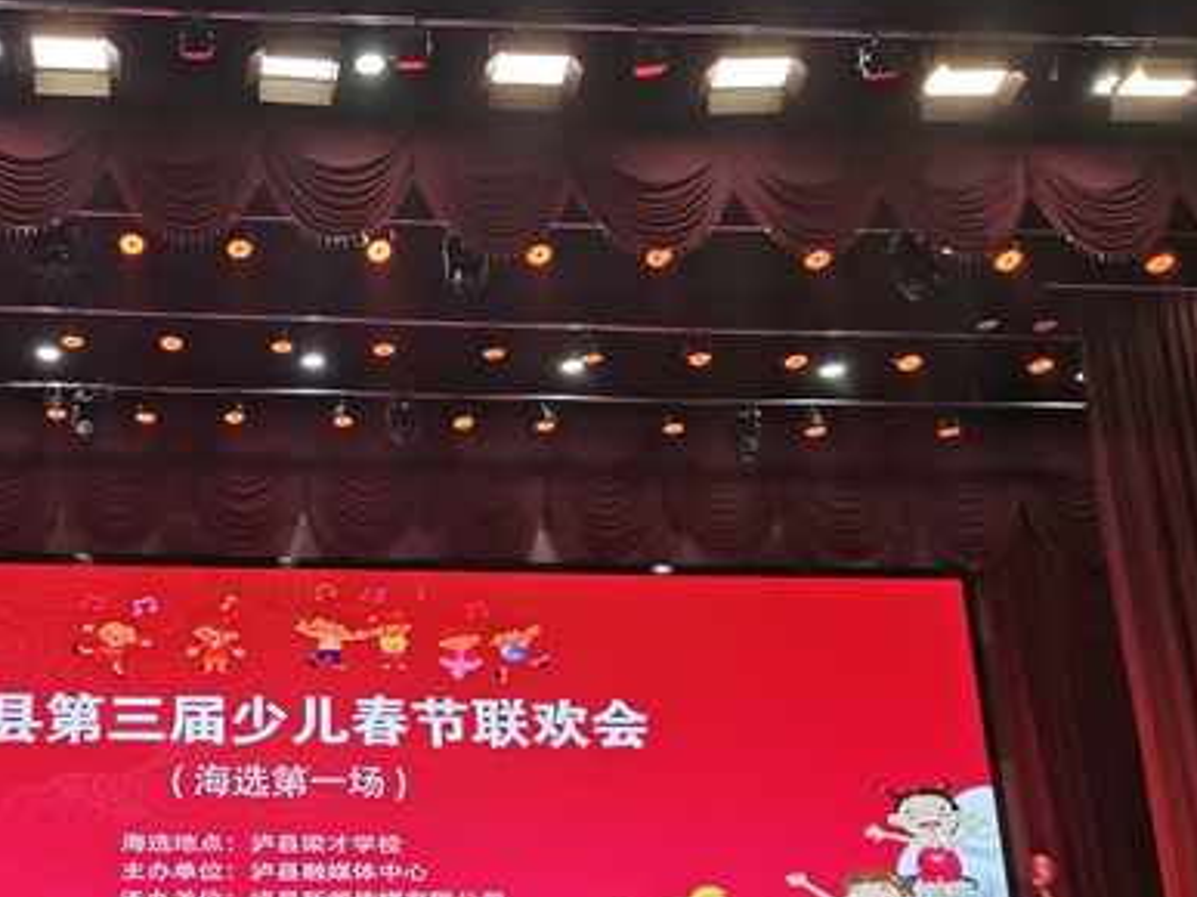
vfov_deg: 33.3
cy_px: 600
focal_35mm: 43
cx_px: 291
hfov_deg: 42.4
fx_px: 1486
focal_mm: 4.75
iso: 80
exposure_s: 1/120
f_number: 1.8
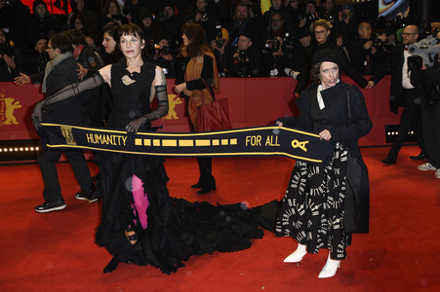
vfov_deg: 41.1
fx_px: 391
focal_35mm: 32
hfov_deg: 58.8
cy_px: 146
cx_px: 220
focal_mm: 32
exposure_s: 1/800
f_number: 4.5
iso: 800
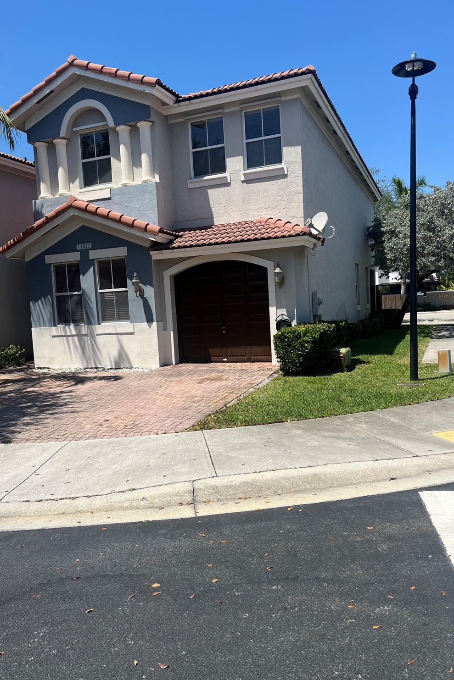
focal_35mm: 28
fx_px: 530
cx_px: 224
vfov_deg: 65.5
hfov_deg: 46.4
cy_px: 346
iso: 50
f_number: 1.6
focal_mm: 5.1
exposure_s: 1/4484
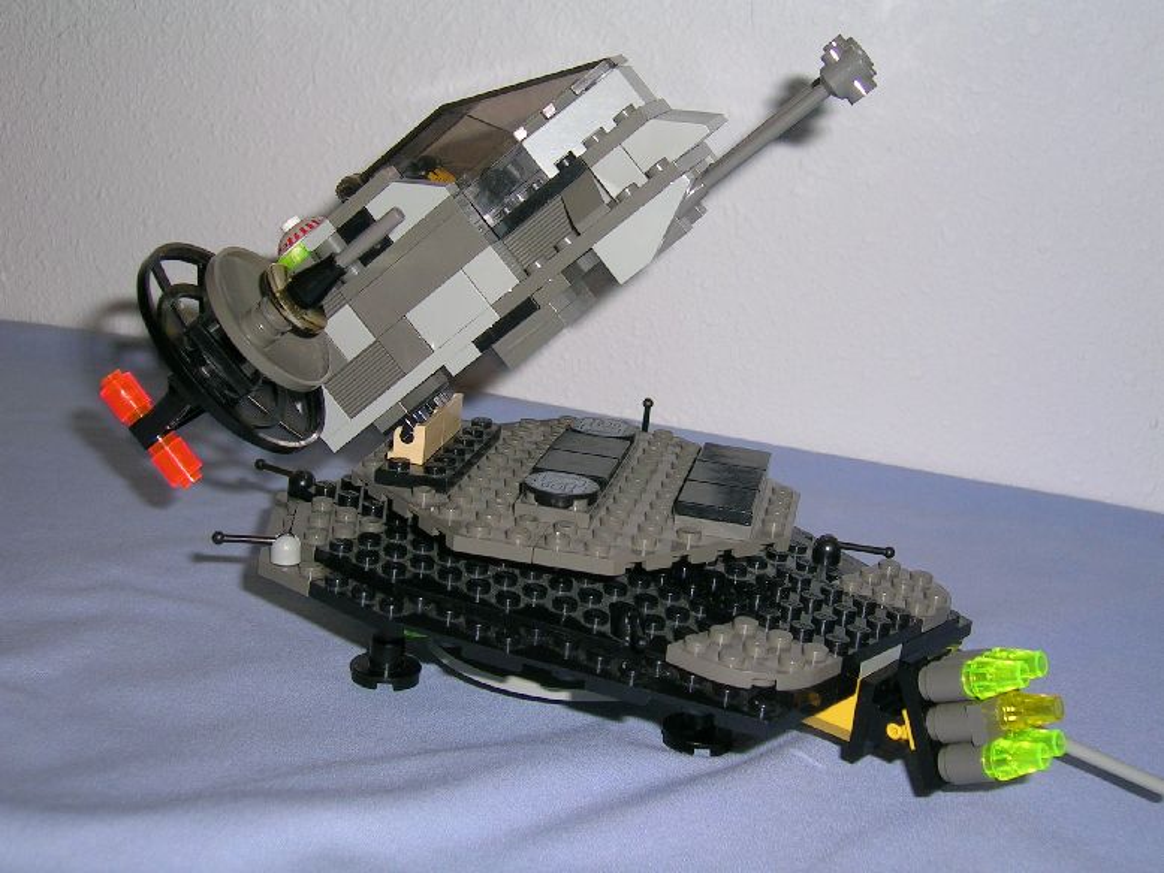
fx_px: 1783
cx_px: 582
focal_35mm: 53
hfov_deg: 36.2
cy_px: 436
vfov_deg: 27.5
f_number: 3.2
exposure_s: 1/60.1
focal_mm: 8
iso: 50
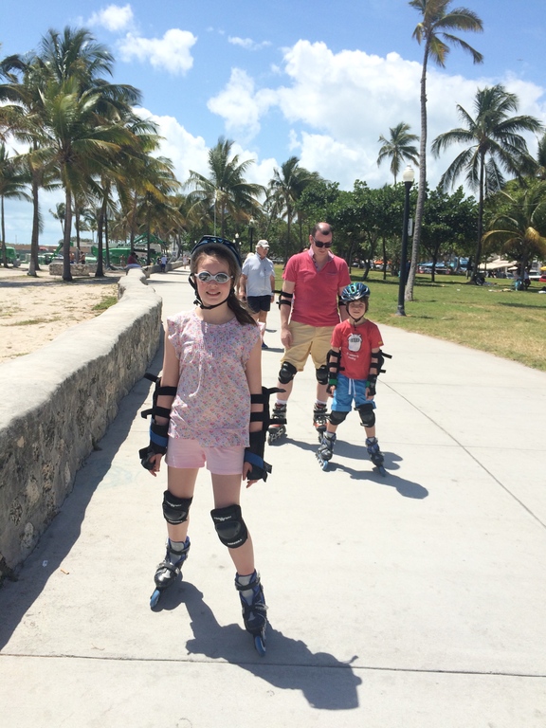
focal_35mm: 29
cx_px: 273
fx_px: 610
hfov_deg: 48.2
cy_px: 364
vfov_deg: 61.7
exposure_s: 1/2415
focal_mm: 4.15
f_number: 2.2
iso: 32
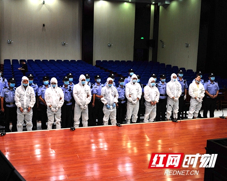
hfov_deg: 49.9
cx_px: 88
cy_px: 91
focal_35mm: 36
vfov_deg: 41.2
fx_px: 242
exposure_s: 1/320
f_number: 2.8
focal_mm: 31
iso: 800
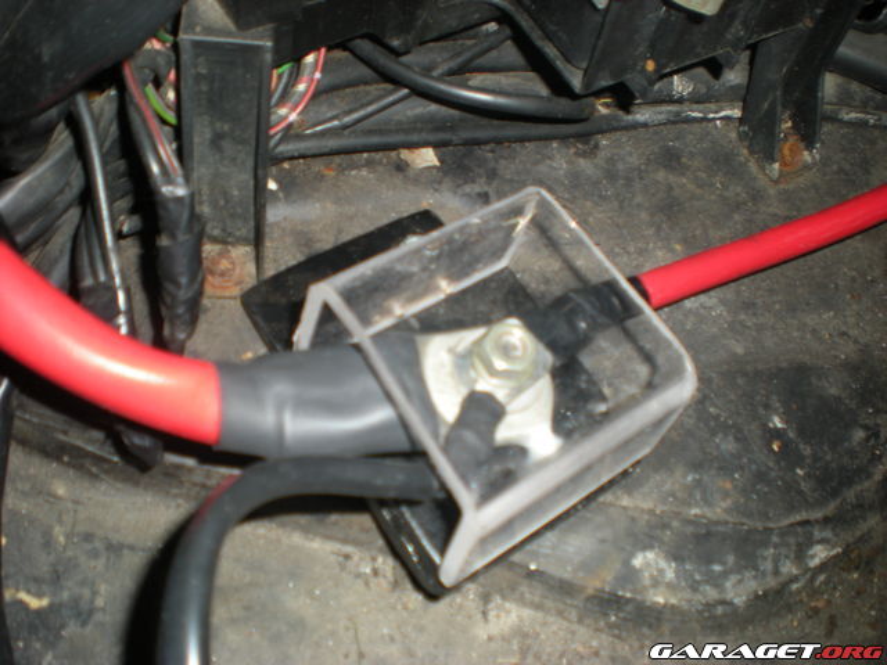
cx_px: 444
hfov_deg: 49.0
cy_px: 332
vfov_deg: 37.7
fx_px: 974
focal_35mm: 38
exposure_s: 1/60
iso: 64
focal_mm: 6.3
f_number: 3.1
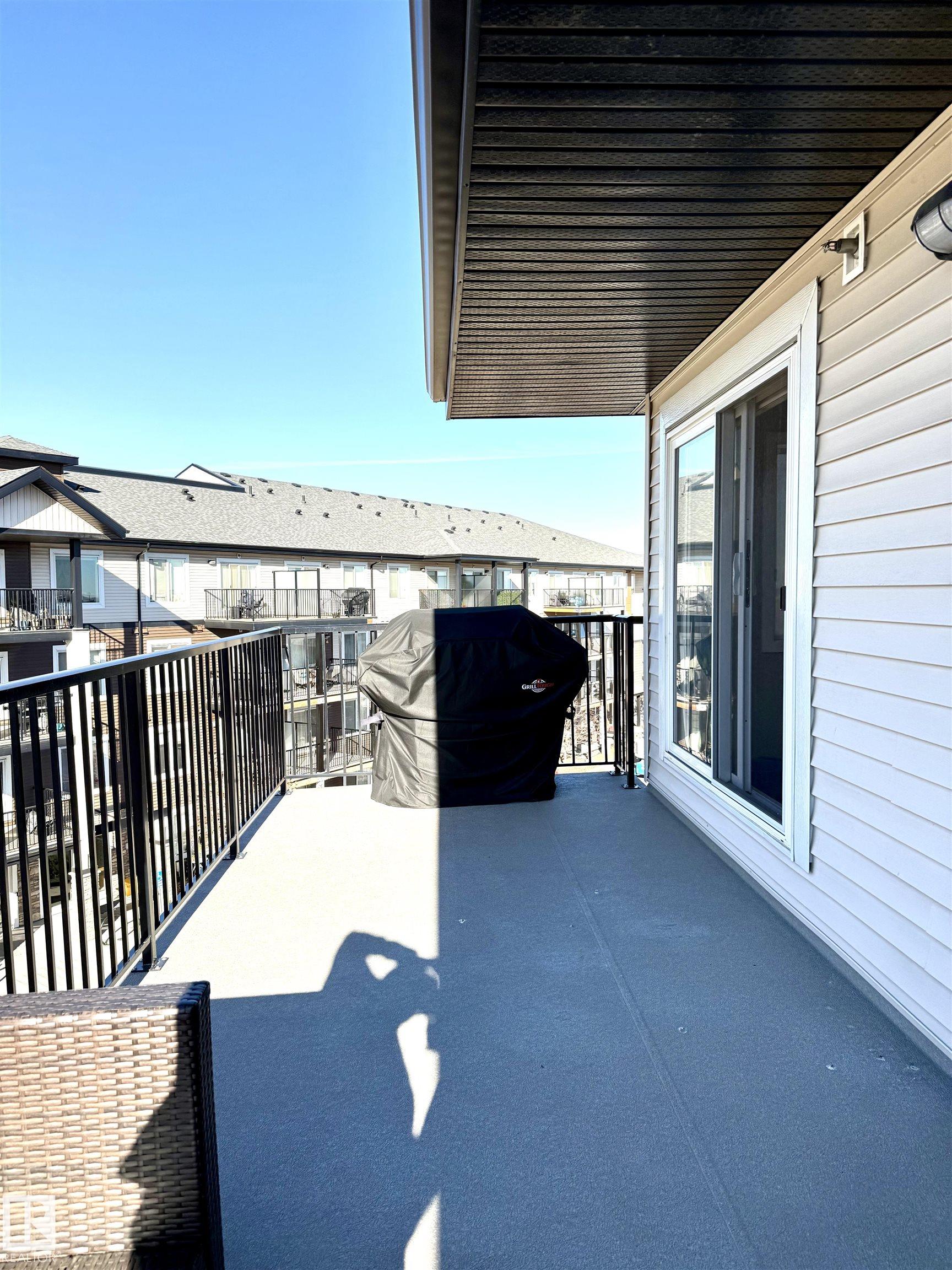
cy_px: 635
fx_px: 880
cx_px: 476
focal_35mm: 24
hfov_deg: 56.8
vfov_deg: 71.6
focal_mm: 6.76
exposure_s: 1/3021
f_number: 1.78
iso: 80
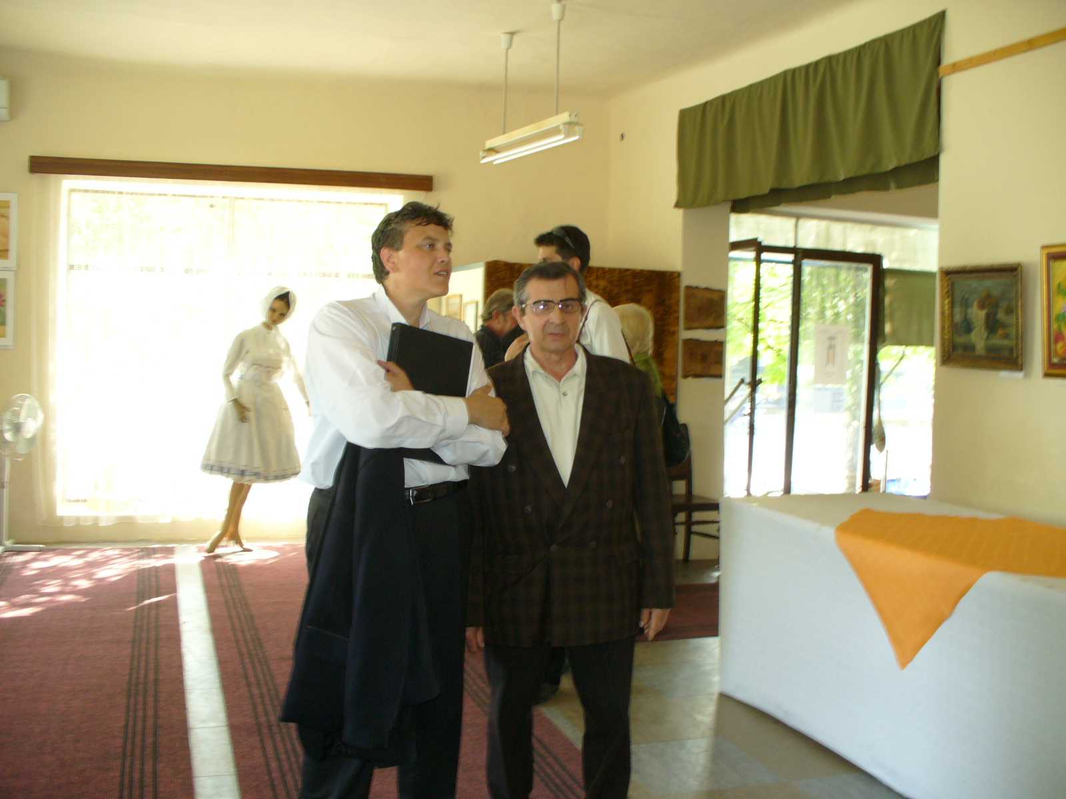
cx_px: 533
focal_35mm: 37
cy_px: 400
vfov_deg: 38.7
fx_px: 1139
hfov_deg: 50.1
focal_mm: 6.1
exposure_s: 1/15
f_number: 2.8
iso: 100
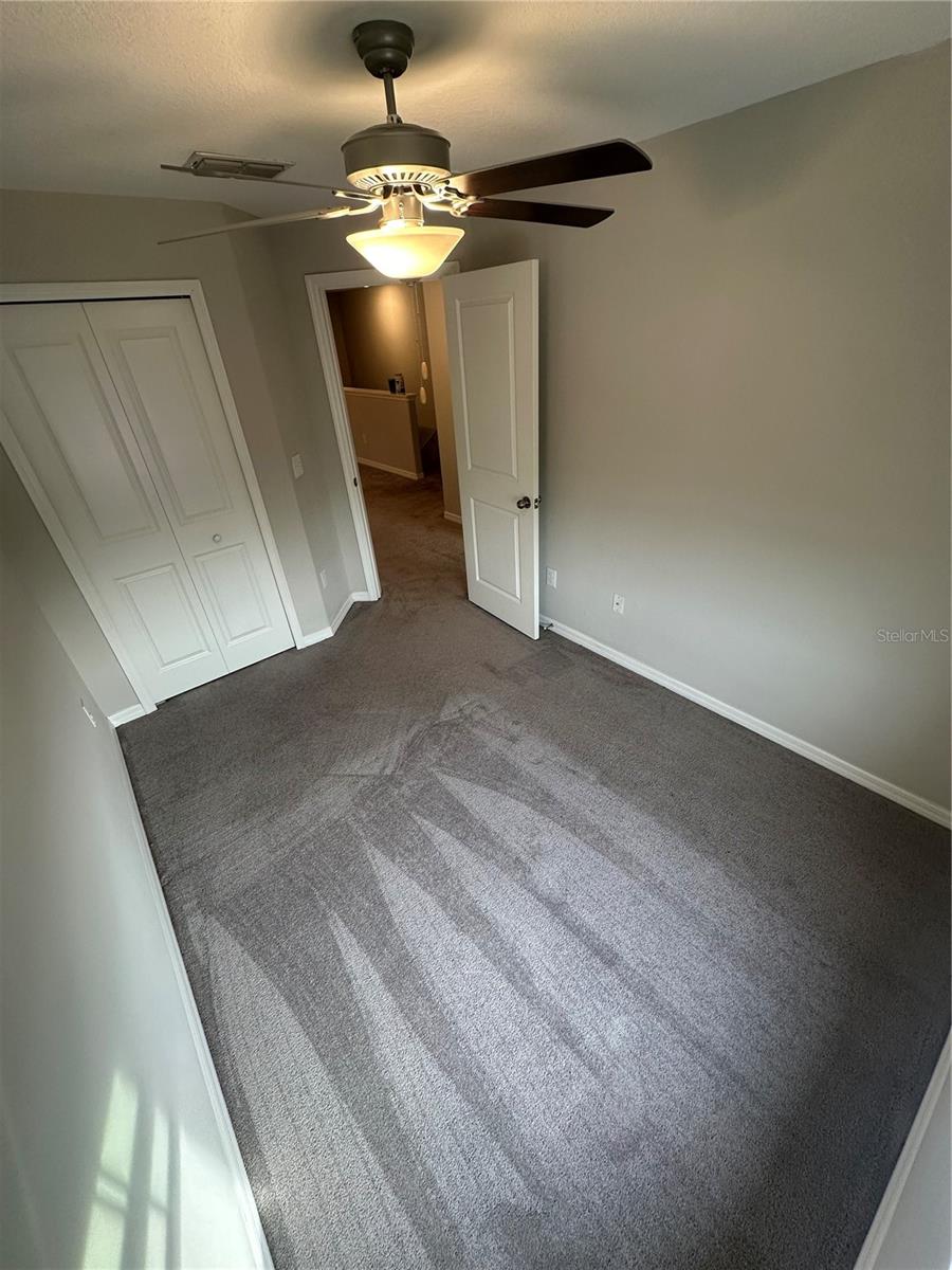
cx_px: 476
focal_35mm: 14
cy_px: 635
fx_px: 513
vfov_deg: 102.1
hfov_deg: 85.7
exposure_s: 1/120
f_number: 2.2
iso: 200
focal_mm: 2.22
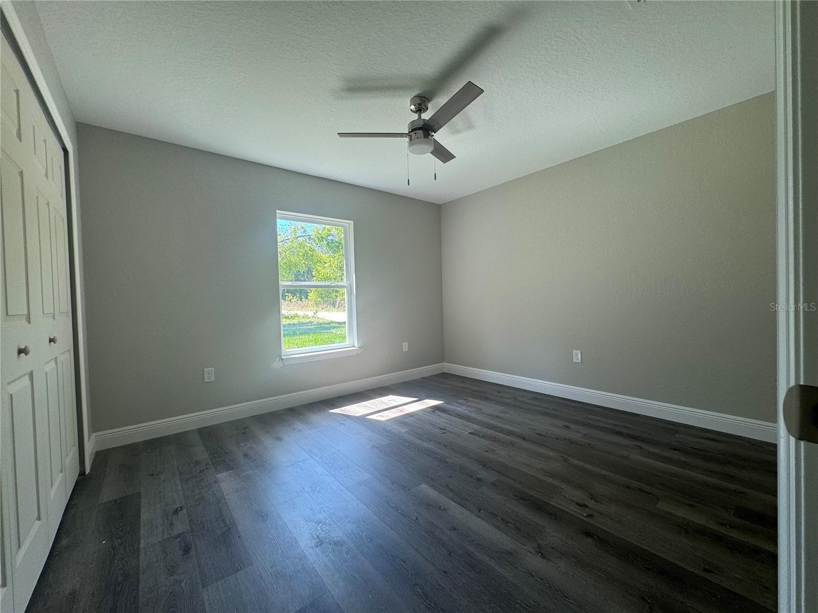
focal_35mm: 14
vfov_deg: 85.7
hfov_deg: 102.1
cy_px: 306
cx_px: 409
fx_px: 331
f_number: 2.2
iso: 64
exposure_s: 1/120
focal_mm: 2.22
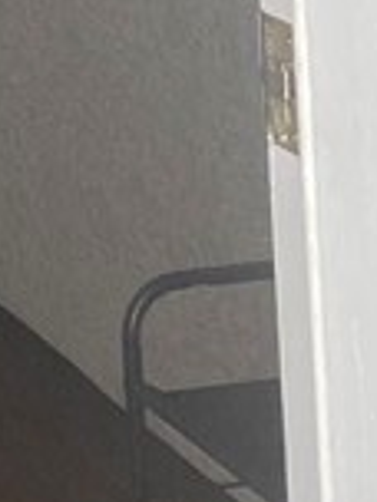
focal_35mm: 175
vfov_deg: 9.7
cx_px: -820
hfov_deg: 7.3
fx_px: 2541
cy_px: -770
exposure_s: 1/108
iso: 125
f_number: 1.8
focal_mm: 4.25
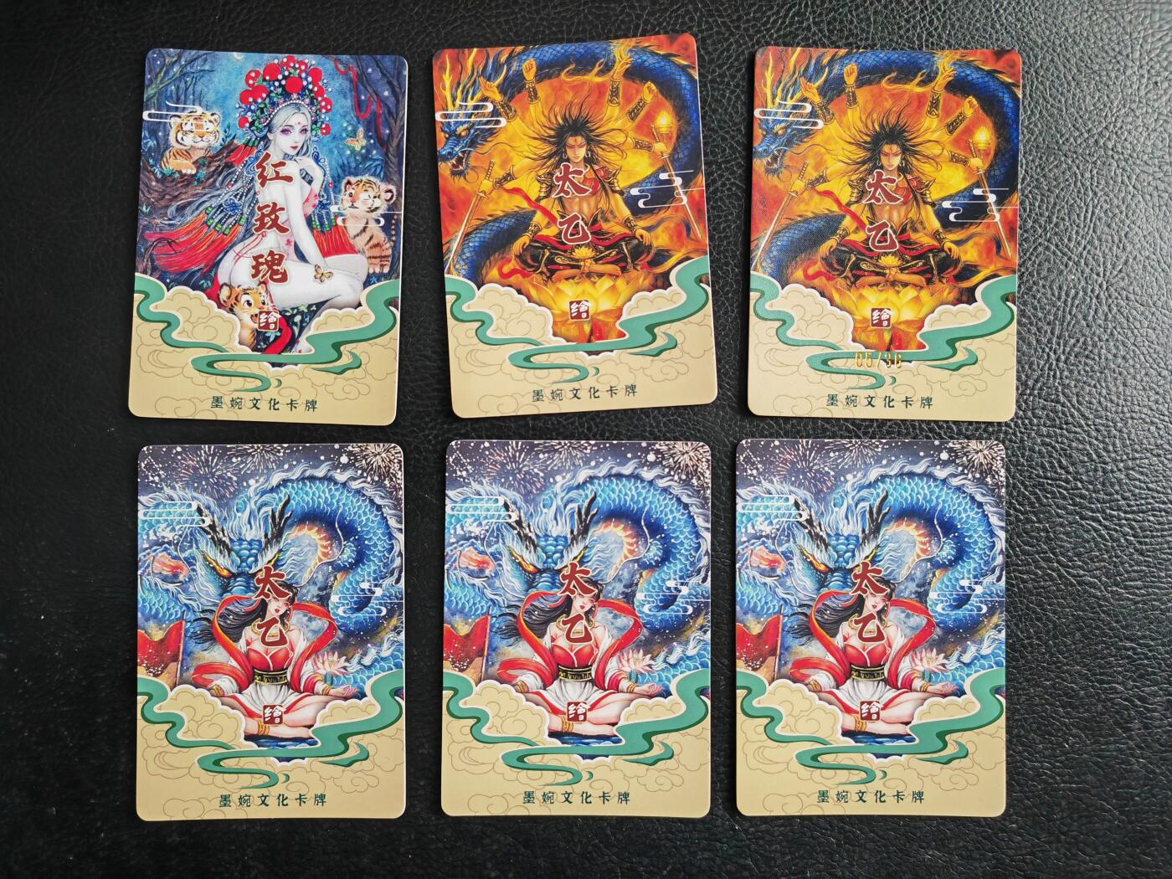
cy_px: 440
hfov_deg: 65.3
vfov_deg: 51.4
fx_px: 914
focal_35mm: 27
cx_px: 586
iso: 400
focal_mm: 5.53
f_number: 1.8
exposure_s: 1/100
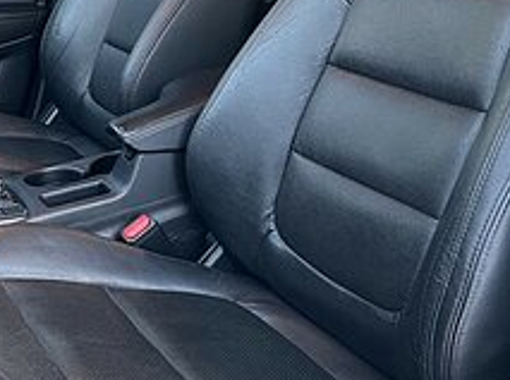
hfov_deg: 28.0
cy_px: 148
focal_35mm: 67
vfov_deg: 21.8
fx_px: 985
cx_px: 53
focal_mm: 5.7
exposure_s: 1/60
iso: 500
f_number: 1.5
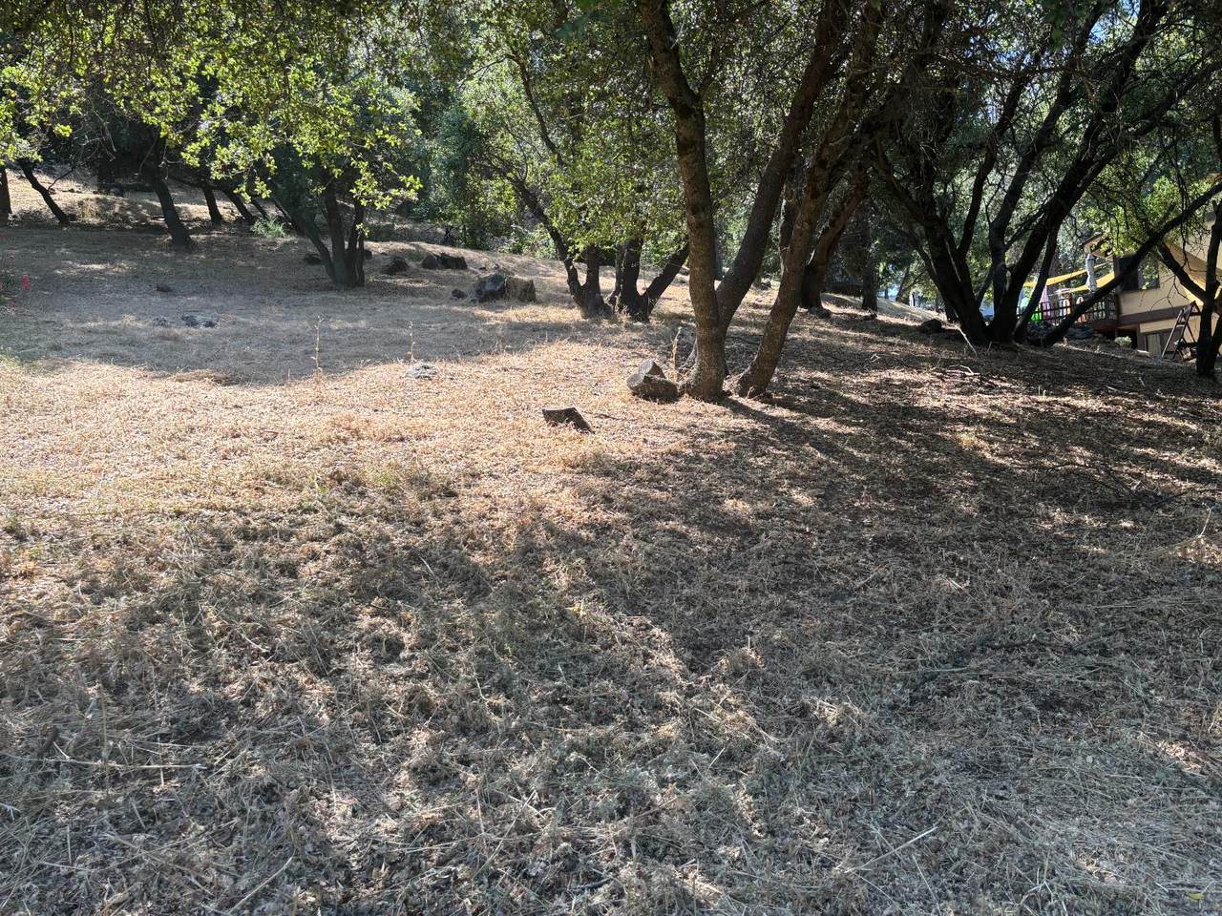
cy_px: 458
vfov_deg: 53.1
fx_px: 918
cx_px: 611
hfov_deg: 67.3
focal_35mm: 26
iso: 50
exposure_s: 1/565
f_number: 1.6
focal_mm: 5.96
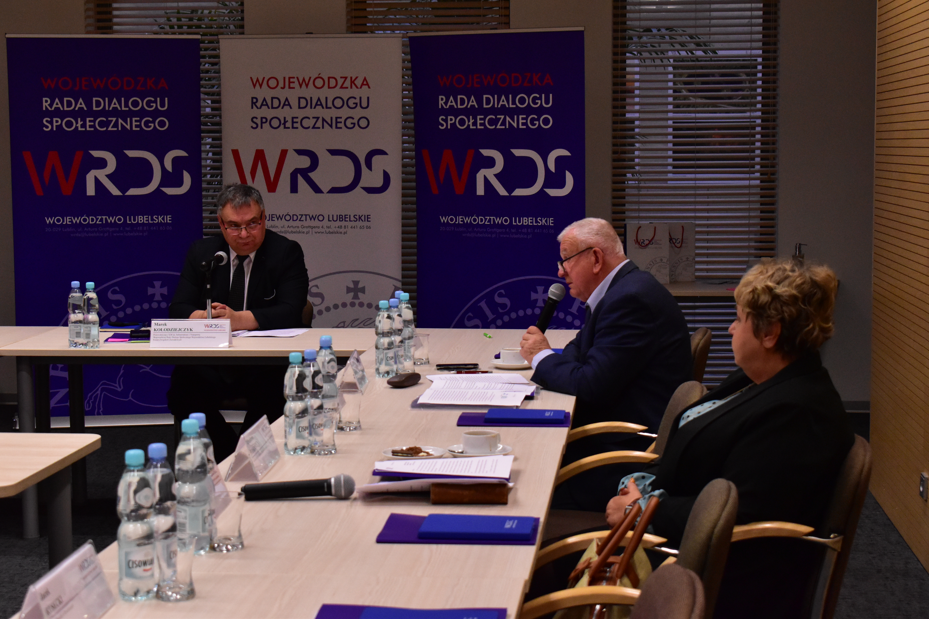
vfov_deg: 19.7
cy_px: 310
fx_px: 1780
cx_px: 464
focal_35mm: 69
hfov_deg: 29.2
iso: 3200
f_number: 7.1
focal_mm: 46
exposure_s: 1/200
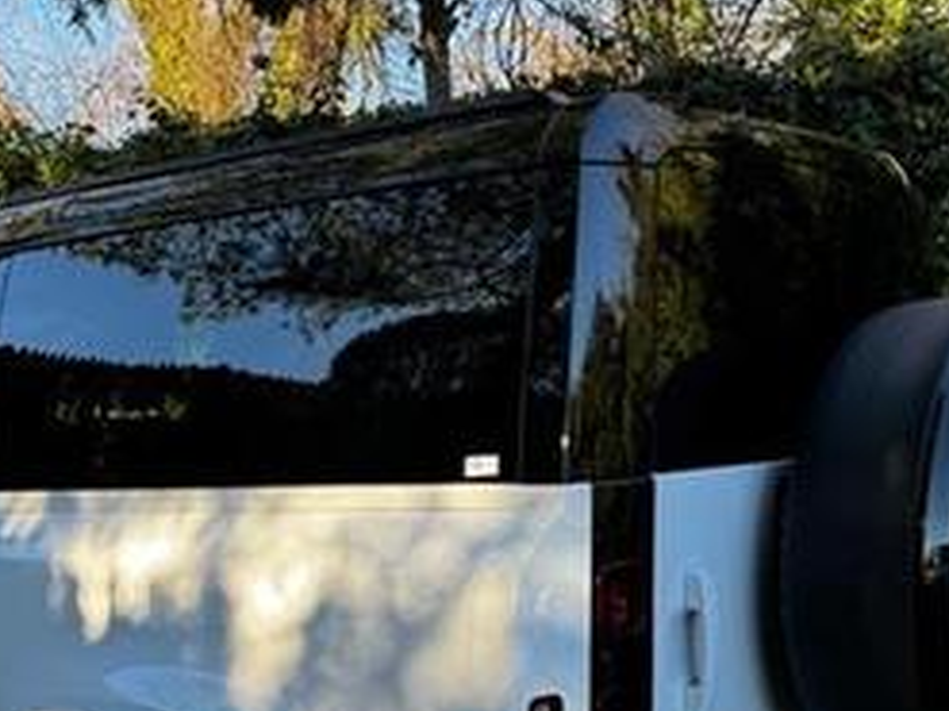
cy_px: 634
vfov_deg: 28.5
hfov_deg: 38.6
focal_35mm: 49
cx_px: 334
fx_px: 1343
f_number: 1.78
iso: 80
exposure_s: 1/433
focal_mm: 6.76
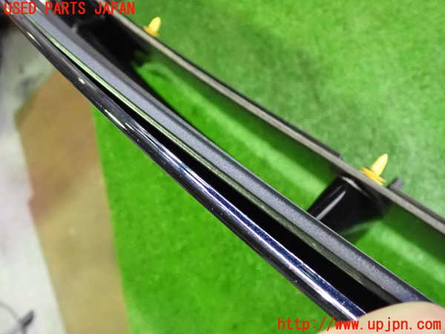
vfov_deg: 46.8
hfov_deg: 60.0
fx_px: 386
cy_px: 167
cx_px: 222
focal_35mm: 30
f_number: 2.3
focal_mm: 5.4
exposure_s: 1/80
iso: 2000
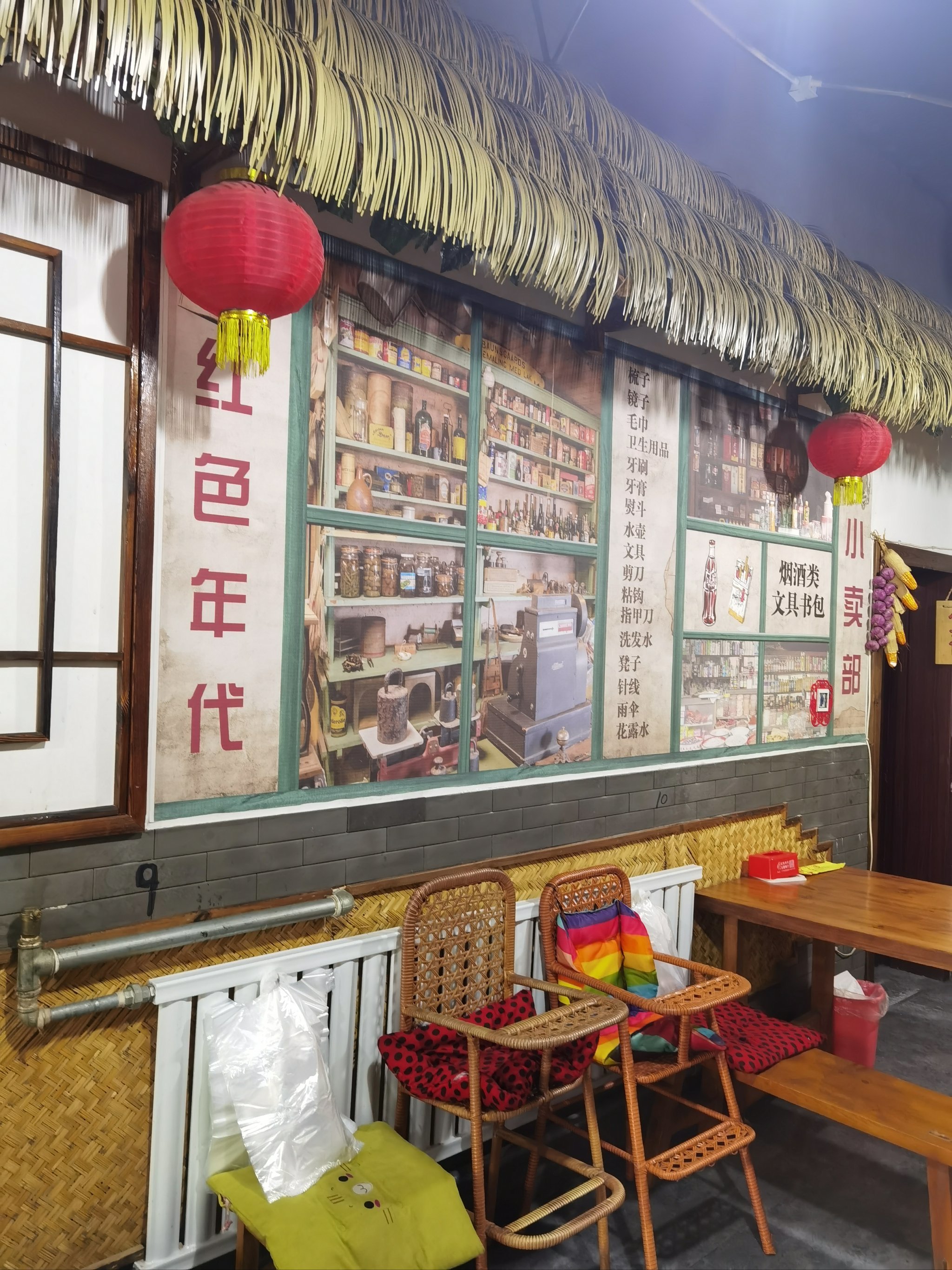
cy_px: 635
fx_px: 990
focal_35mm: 27
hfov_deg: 51.4
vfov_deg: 65.3
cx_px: 476
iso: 250
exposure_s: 1/33.3
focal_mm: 6.71
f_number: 1.9
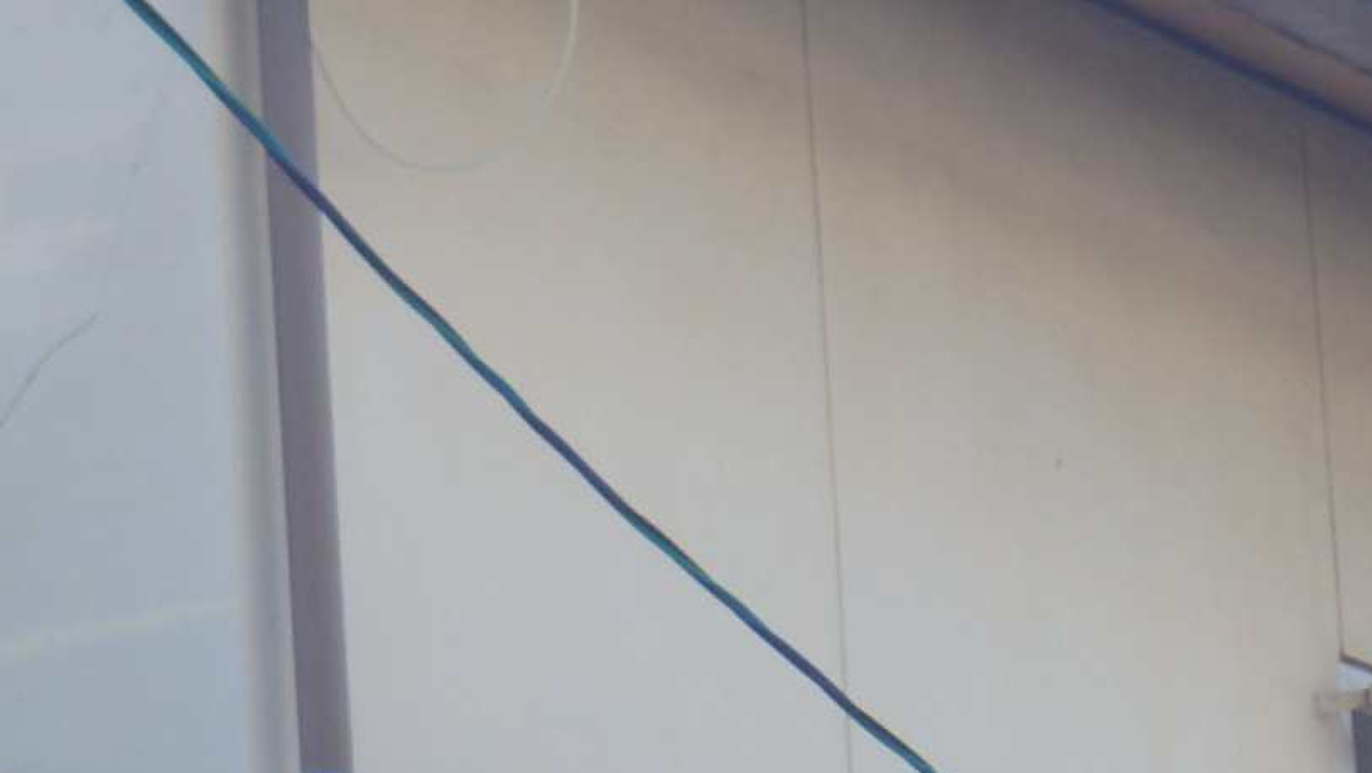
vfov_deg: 3.4
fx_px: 13102
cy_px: 189
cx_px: 1445
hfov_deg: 6.0
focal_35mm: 360
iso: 160
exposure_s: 1/250
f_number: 5.9
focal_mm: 25
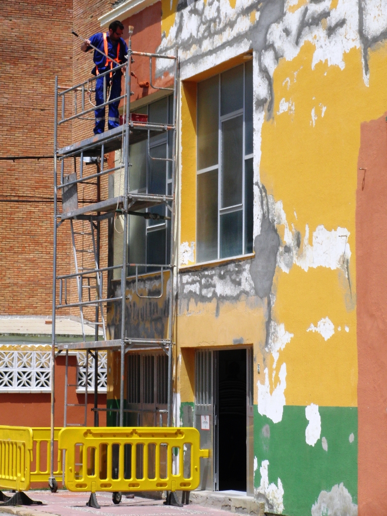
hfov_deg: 13.0
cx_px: 194
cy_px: 258
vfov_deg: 17.3
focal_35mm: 114
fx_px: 1699
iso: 100
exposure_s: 1/320
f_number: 10.2
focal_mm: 19.8
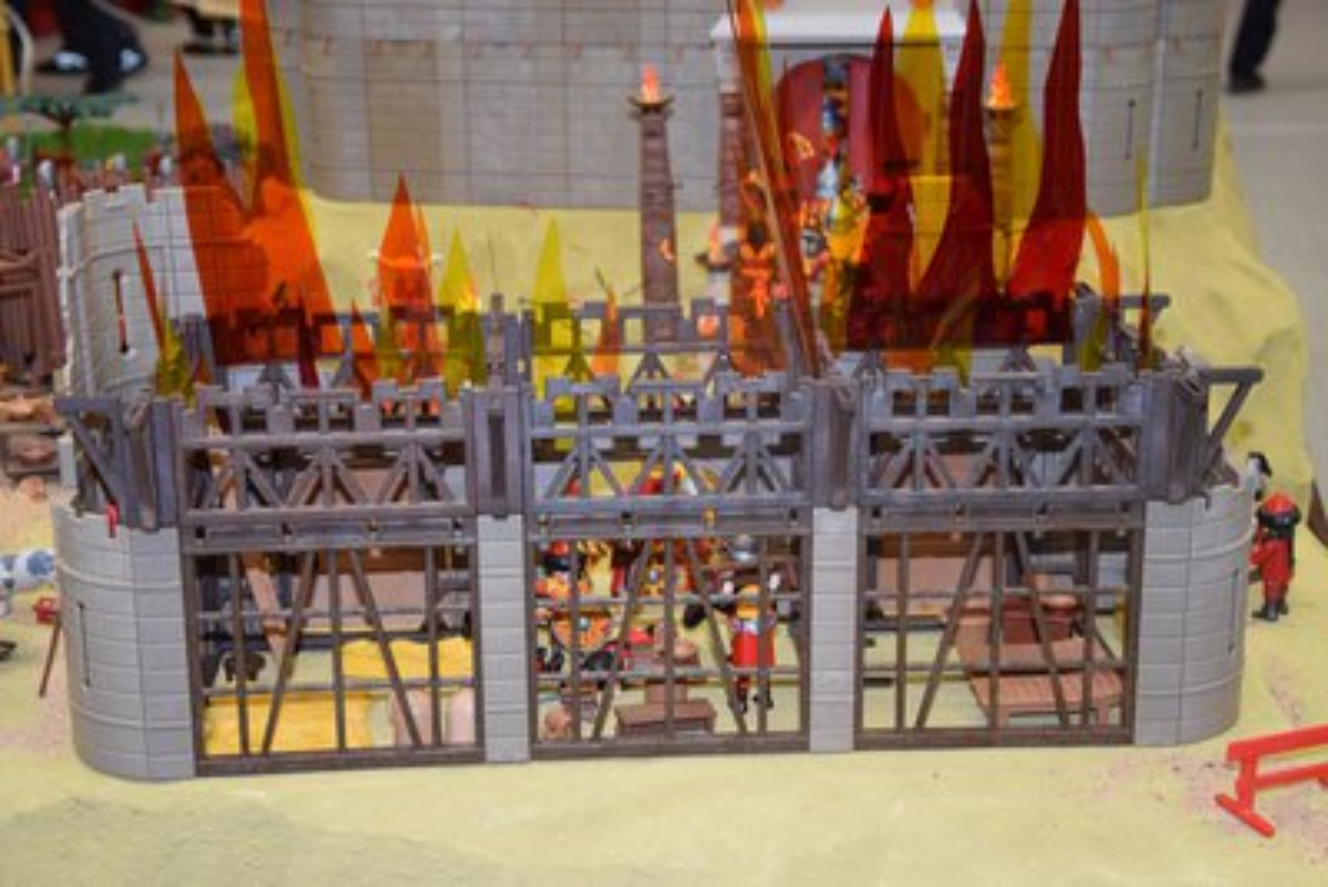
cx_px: 664
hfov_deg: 33.4
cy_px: 444
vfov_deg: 22.6
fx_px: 2214
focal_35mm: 60
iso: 1000
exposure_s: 1/60
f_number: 4.5
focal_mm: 40
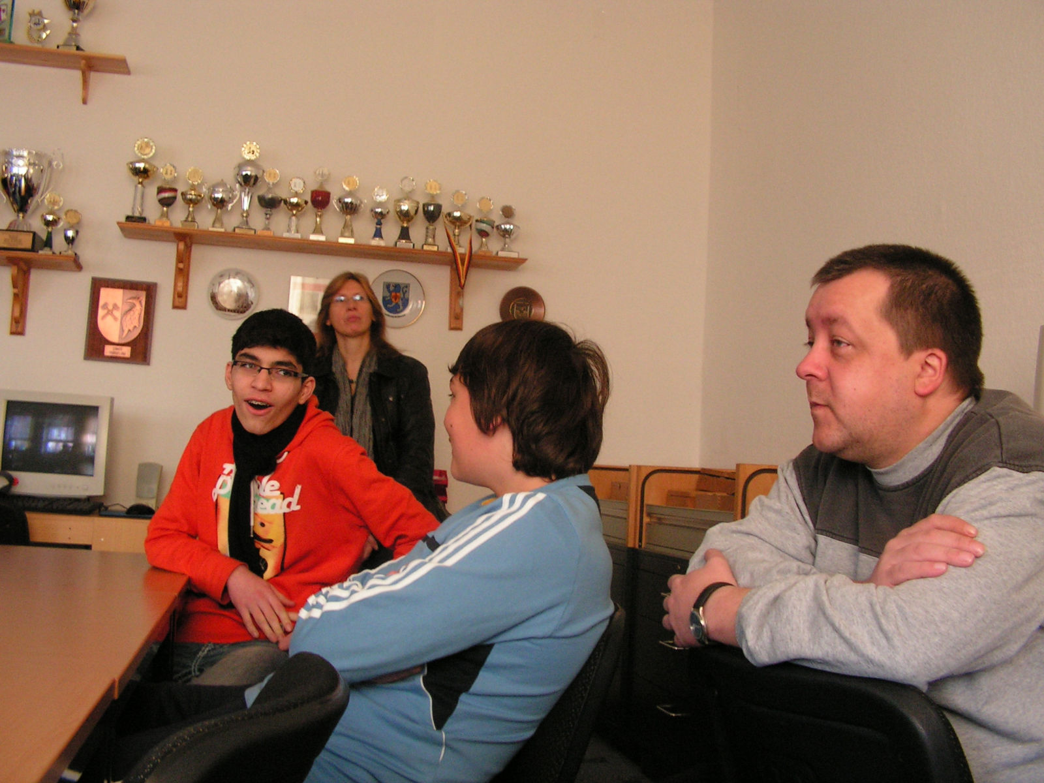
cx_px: 522
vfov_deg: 39.7
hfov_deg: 51.4
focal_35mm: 36
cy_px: 392
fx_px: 1086
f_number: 3.2
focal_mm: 6
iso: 200
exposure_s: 1/20
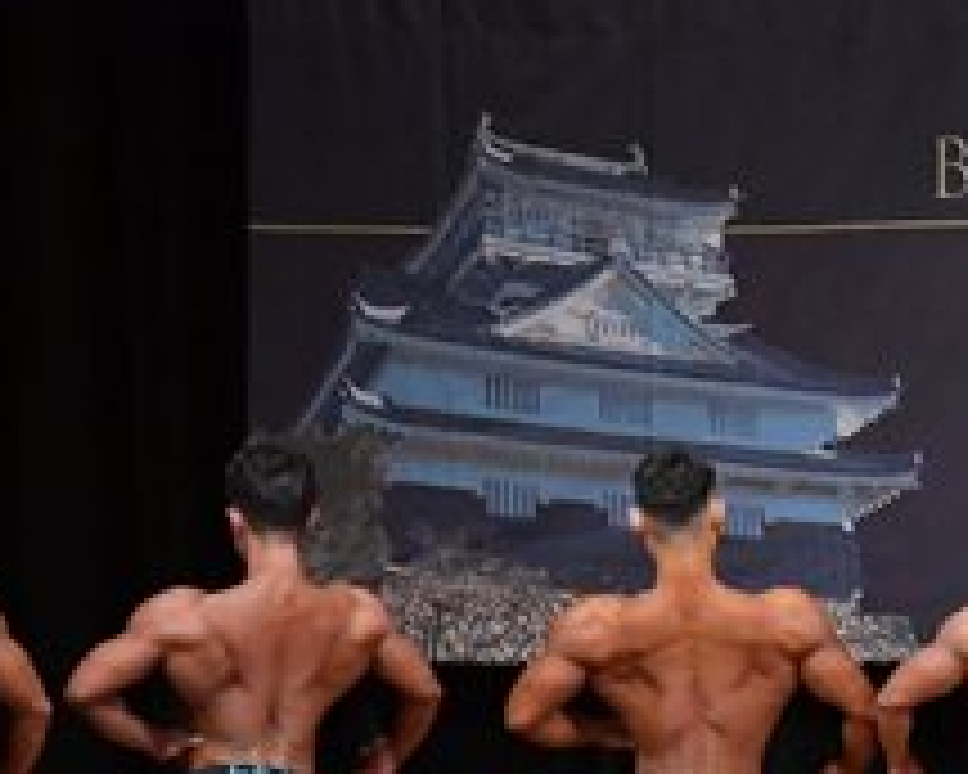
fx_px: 11316
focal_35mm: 395
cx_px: 781
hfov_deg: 4.9
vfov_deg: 3.9
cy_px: 716
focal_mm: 78
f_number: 5.6
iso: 5000
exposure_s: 1/400
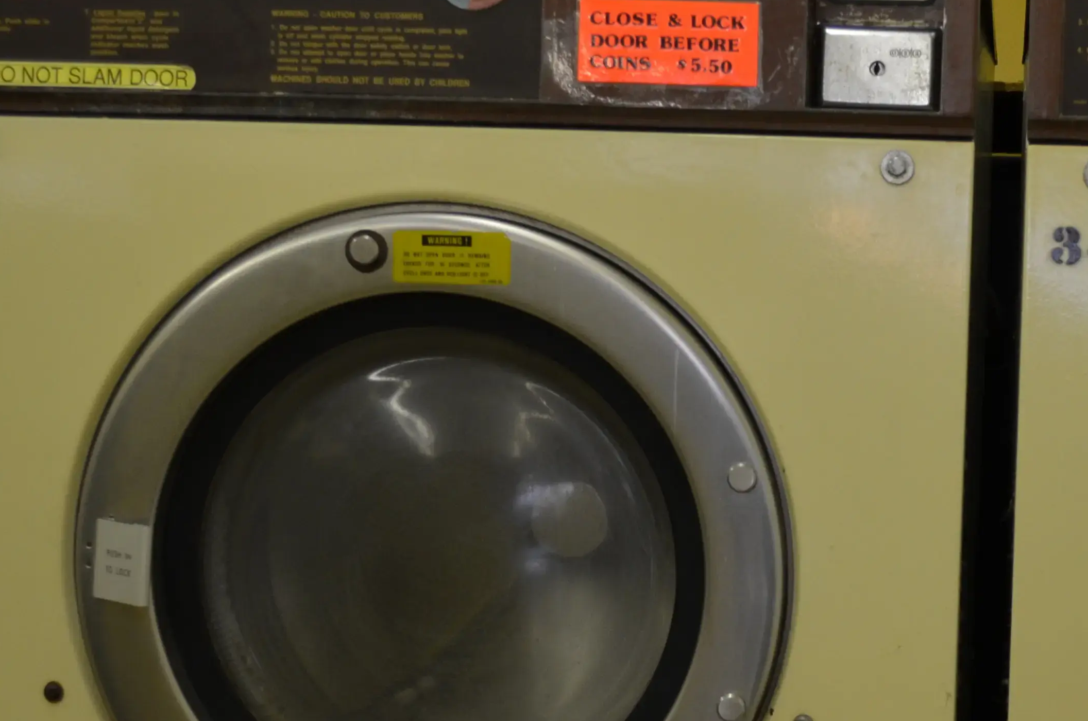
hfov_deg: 25.6
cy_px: 568
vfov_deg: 17.5
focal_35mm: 77
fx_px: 2322
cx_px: 950
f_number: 4
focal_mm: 22
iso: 500
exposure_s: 1/60
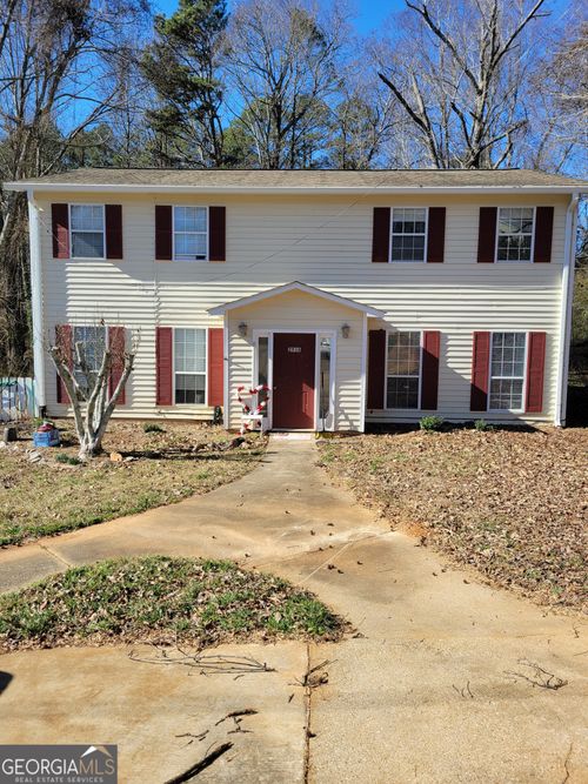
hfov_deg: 53.0
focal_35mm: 26
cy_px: 392
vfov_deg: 67.3
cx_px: 294
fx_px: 589
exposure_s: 1/1501
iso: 40
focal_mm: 5.4
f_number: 1.8
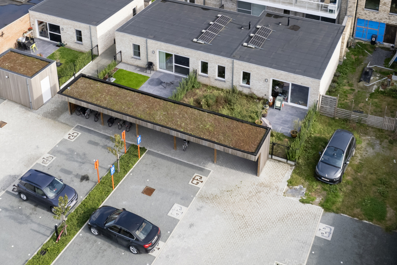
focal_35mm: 45
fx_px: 496
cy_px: 2
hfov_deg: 43.6
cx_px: 182
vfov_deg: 28.1
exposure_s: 1/125
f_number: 2.8
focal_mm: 8.38
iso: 100
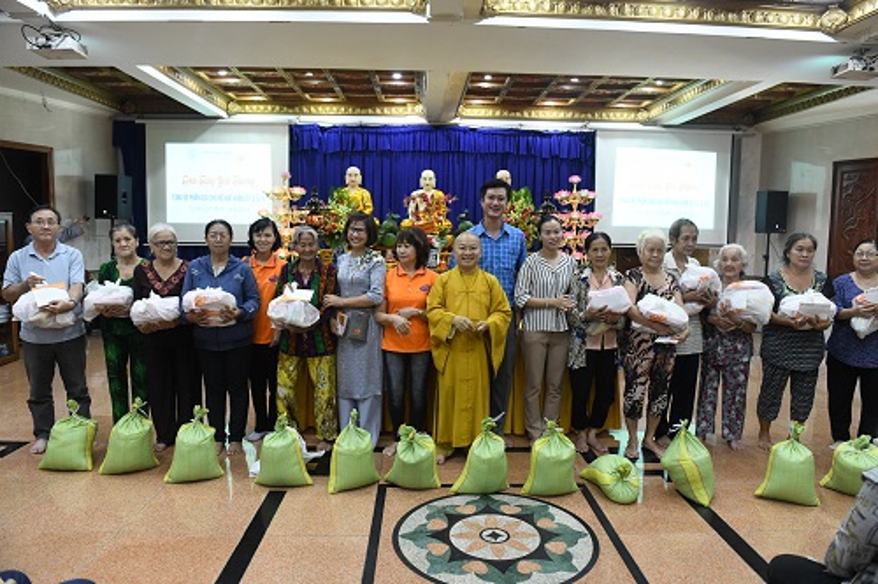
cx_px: 439
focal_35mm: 24
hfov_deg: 73.8
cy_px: 292
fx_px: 585
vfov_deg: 53.1
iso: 5000
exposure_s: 1/80
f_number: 4
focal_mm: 24
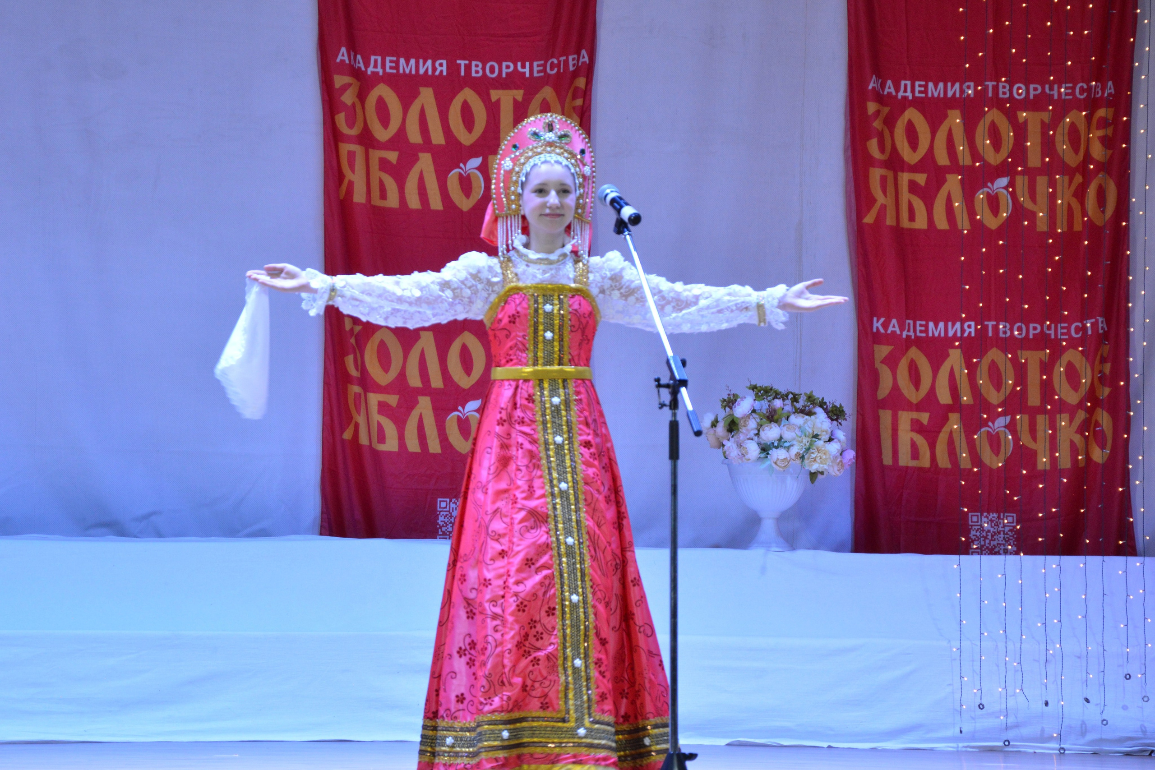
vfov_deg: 12.2
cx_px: 578
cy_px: 385
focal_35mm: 112
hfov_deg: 18.2
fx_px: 3609
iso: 800
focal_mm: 75
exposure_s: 1/20
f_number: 5.3
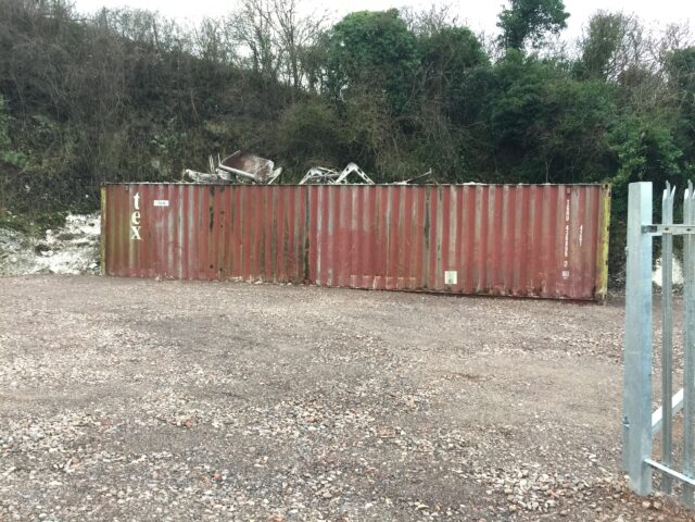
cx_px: 348
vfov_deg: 48.2
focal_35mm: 29
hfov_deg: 61.7
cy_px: 261
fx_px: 582
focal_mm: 4.15
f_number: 2.2
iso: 64
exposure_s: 1/33
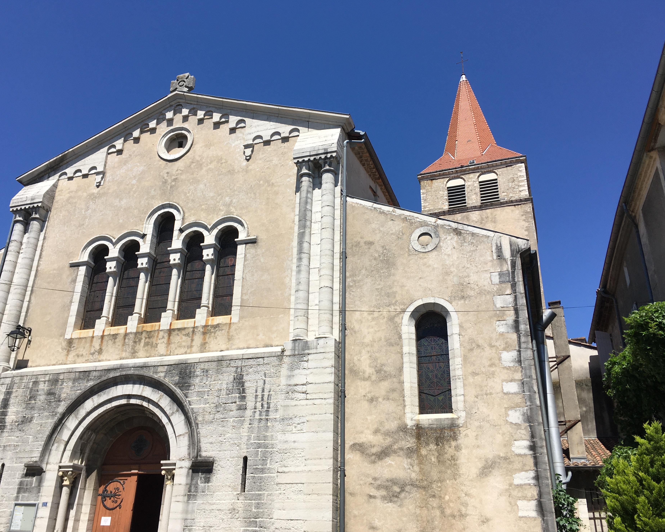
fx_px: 610
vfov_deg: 47.1
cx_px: 308
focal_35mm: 31
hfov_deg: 57.1
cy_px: 267
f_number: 2.2
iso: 25
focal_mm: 4.15
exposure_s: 1/1538
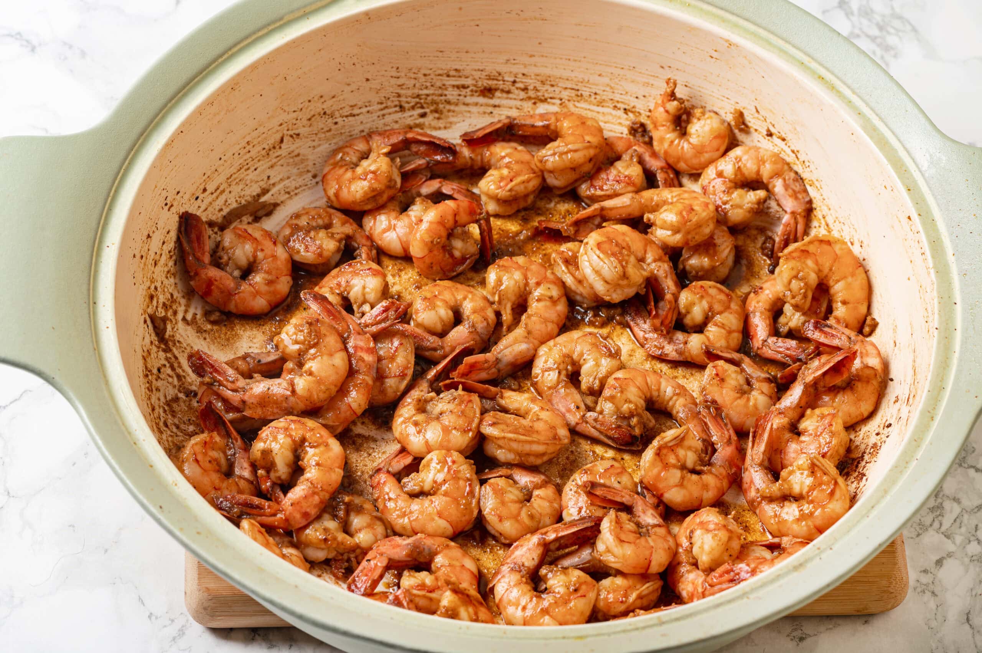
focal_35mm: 105
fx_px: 2862
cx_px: 491
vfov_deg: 13.0
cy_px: 326
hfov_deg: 19.5
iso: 100
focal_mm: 105
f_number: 16
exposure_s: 1/160
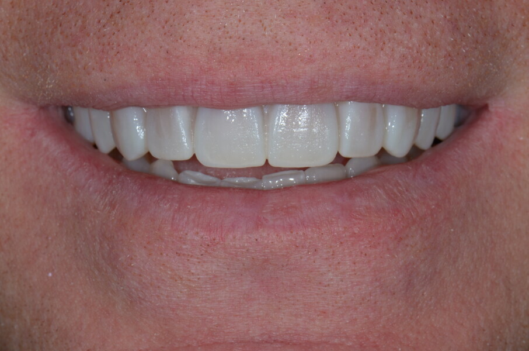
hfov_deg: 13.1
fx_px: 2309
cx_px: 264
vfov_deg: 8.7
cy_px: 176
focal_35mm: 158
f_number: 25
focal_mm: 105
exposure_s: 1/160
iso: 160
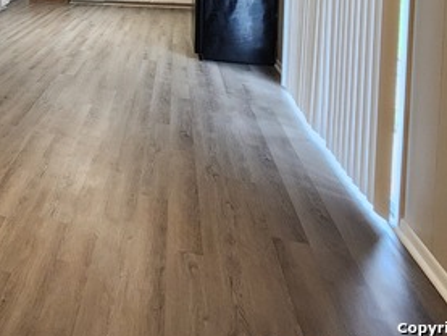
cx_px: 10
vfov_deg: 38.9
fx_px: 388
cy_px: -31
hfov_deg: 49.9
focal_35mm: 30
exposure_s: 1/60
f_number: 2.2
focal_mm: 2.2
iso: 250
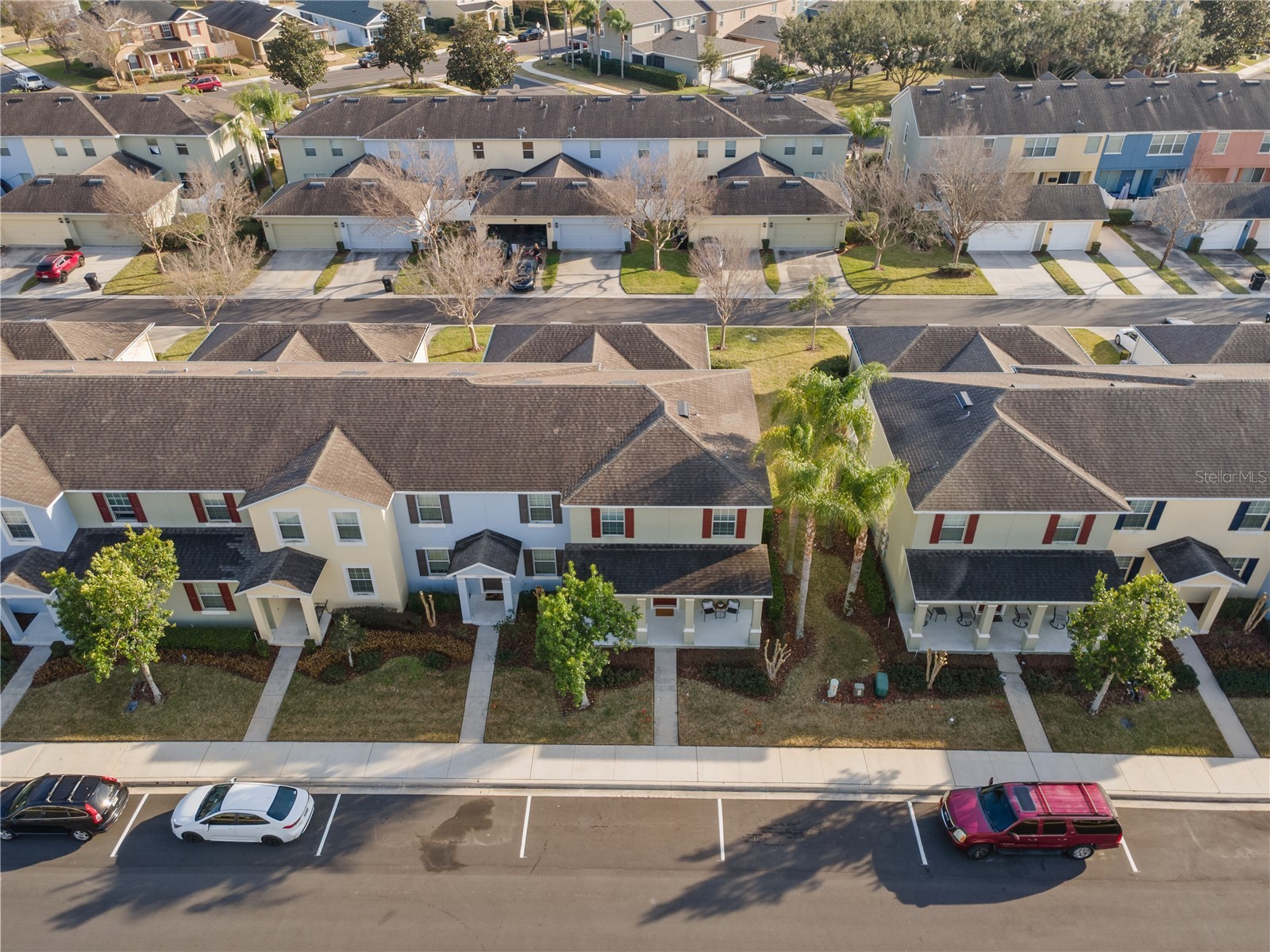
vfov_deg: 56.8
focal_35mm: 24
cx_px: 635
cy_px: 476
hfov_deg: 71.6
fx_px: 881
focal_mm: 4.5
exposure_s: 1/160
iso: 100
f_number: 2.8
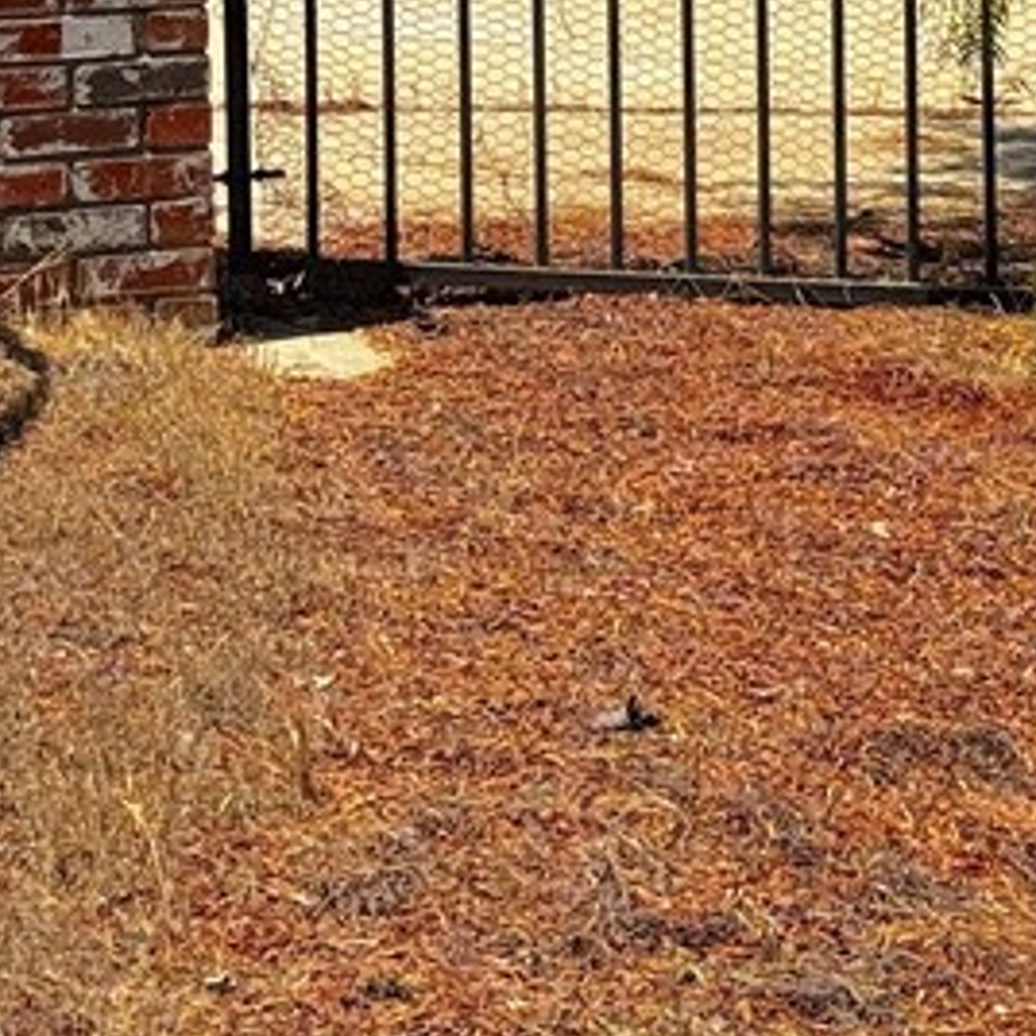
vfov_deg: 10.5
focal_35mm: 162
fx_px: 5485
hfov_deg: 10.7
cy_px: -414
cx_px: 889
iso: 64
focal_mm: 6.76
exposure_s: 1/4049
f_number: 1.78
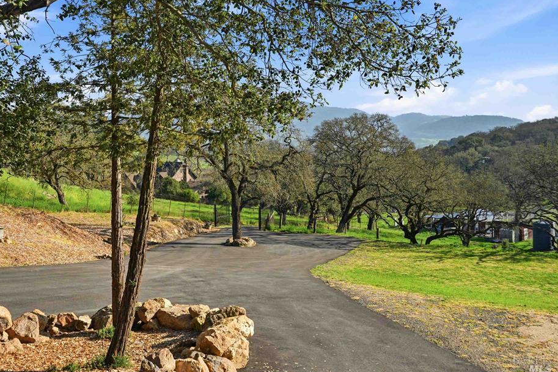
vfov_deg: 35.4
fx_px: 582
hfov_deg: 51.1
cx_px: 249
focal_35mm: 38
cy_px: 173
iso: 100
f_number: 13
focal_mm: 33.5
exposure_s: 1/400
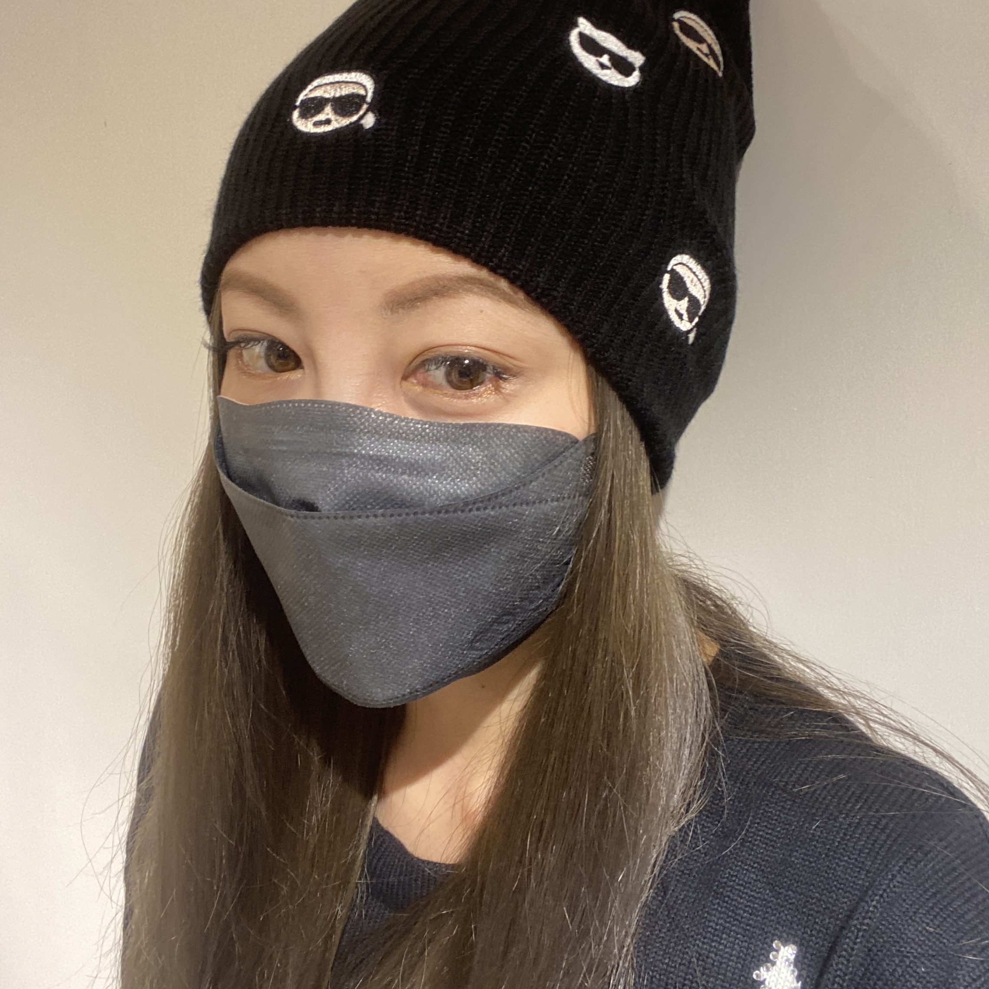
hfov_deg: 46.0
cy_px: 442
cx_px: 496
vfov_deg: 46.0
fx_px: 1164
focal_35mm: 36
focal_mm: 2.71
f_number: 2.2
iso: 200
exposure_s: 1/50
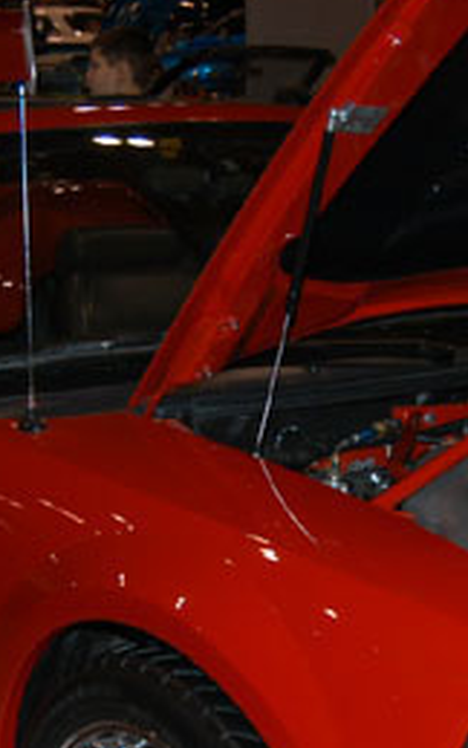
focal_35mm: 112
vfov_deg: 18.5
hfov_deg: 11.7
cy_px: 537
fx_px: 2284
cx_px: 363
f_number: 5
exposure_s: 1/60
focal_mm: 28
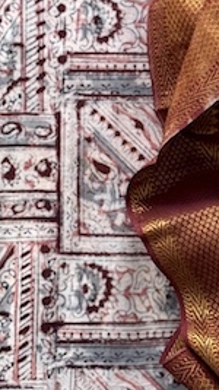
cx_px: 237
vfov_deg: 12.9
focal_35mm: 167
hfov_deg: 7.2
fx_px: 1726
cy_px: 221
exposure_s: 1/364
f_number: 1.78
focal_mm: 6.76
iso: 64
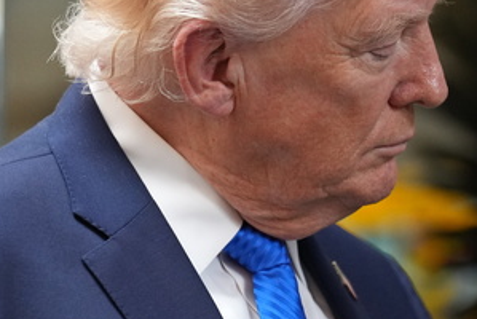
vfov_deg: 2.8
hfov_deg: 4.2
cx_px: 637
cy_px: 361
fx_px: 6446
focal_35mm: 486
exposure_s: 1/320
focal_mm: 142
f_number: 2.8
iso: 2000
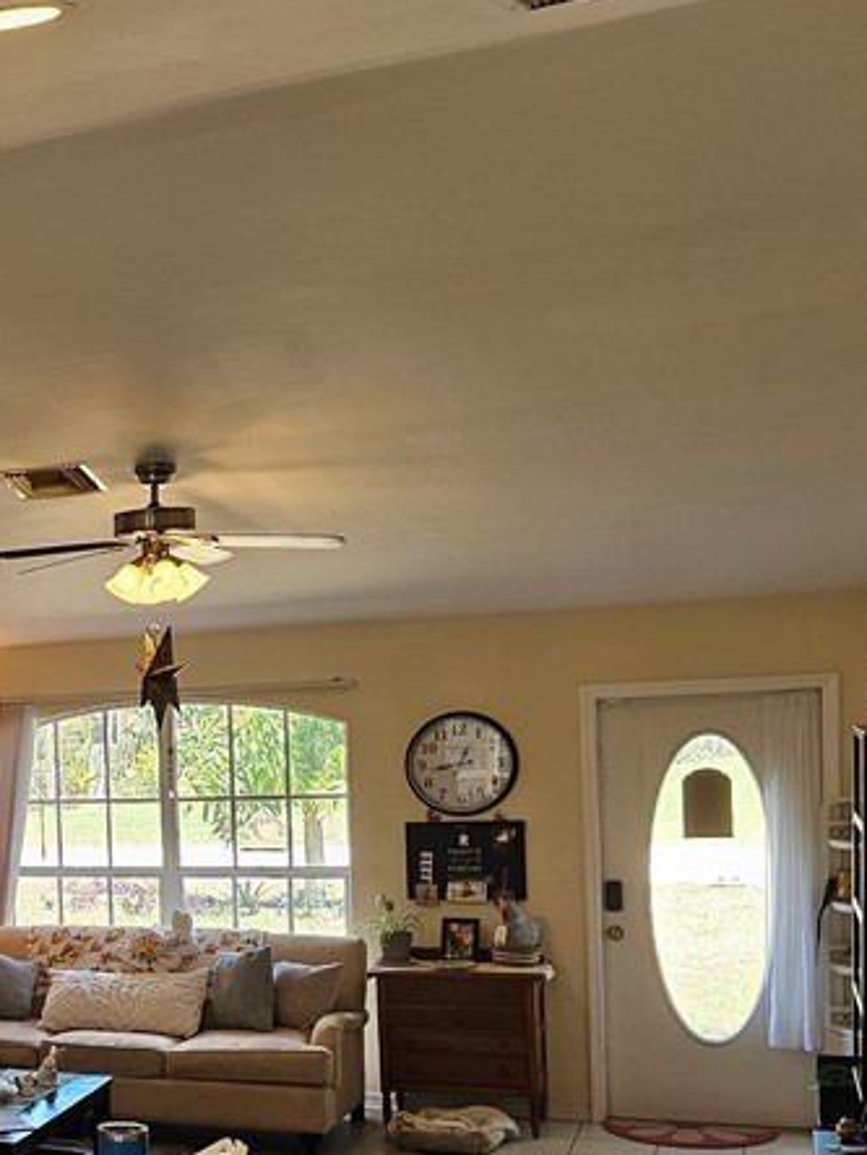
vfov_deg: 35.4
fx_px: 1770
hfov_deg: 24.1
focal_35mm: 53
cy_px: 864
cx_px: -260
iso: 160
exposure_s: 1/120
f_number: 1.7
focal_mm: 6.3
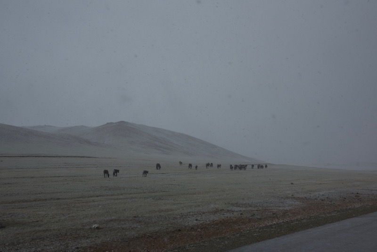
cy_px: 126
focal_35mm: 58
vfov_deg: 23.4
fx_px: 608
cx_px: 188
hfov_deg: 34.5
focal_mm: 58
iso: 640
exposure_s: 1/1600
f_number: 8
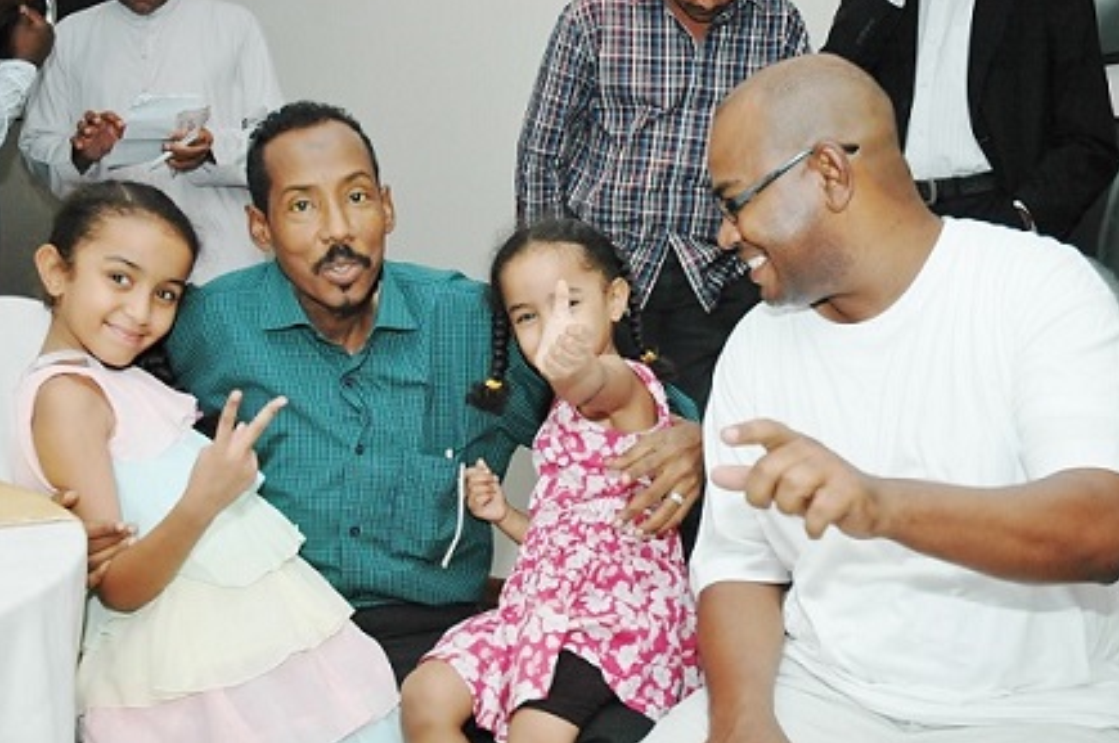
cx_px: 558
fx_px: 1646
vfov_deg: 25.5
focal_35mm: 53
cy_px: 370
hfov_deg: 37.6
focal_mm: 34
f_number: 4.8
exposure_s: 1/60
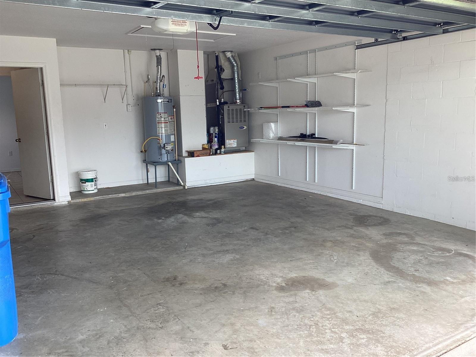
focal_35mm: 31
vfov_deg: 45.4
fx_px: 426
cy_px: 178
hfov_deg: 58.4
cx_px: 238
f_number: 2.4
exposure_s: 1/100
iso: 40
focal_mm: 3.3
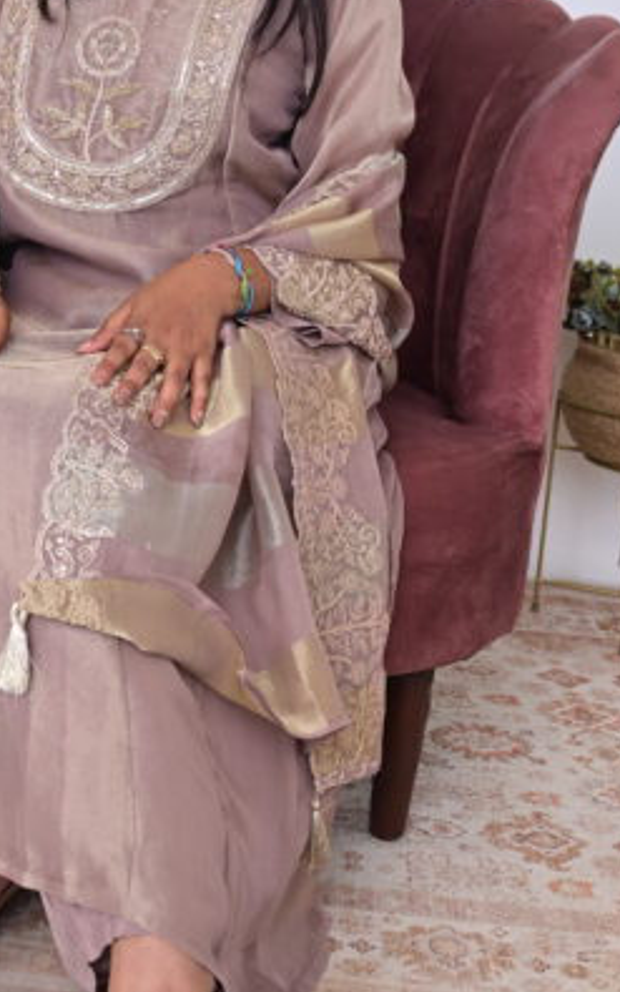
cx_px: 141
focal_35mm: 73
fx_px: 1977
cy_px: 313
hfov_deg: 17.7
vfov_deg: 27.9
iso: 125
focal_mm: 31.5
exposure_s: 1/125
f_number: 5.6
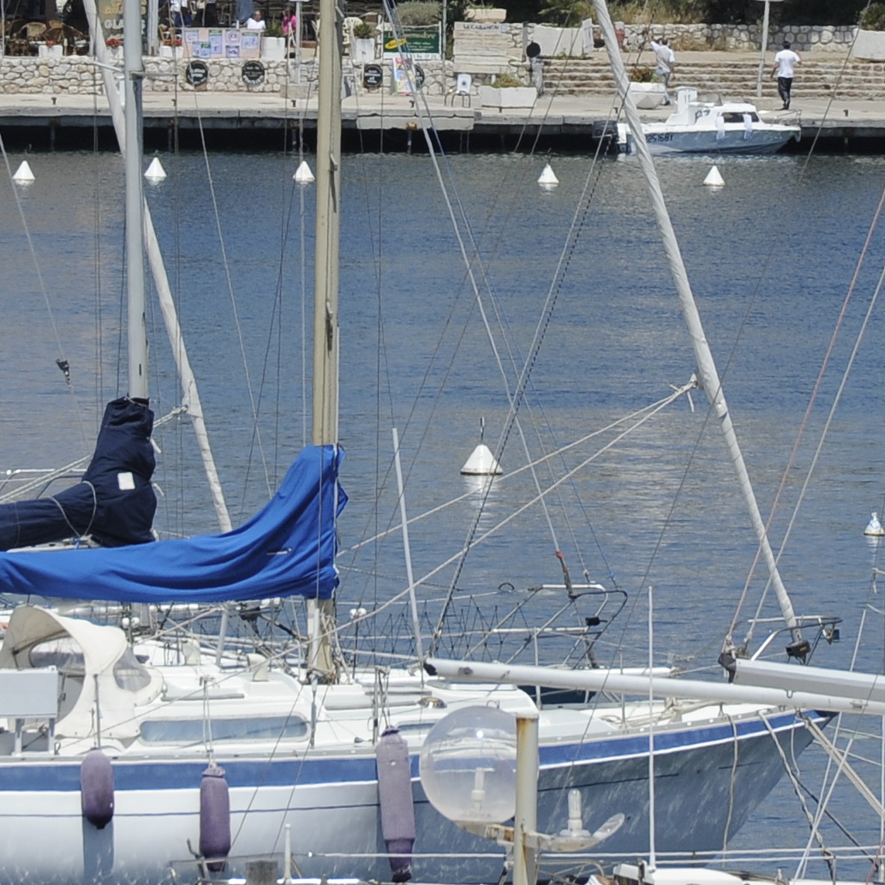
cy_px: 73
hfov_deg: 4.2
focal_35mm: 420
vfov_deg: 4.2
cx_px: 400
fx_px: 12148
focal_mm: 120
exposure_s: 1/1000
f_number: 11
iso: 500
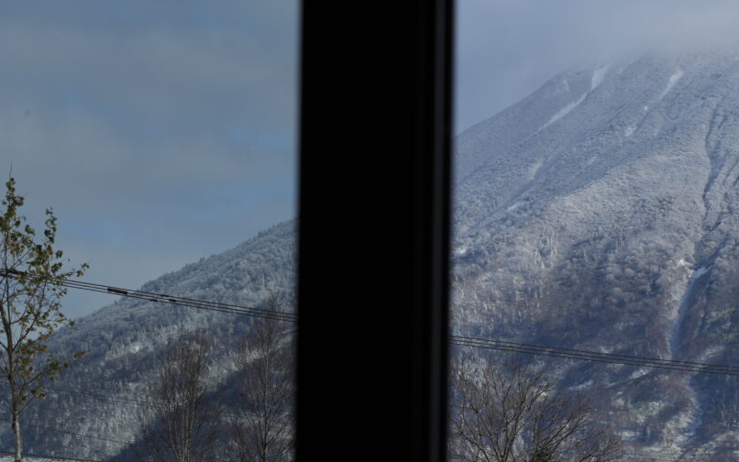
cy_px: 512
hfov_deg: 12.1
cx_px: 842
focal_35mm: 170
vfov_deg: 7.7
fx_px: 3424
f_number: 6.3
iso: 100
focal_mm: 70
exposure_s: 1/1000
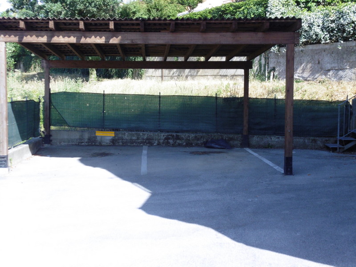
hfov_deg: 33.2
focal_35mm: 58
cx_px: 178
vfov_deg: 25.2
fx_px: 596
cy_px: 134
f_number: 4
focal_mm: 10.5
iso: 100
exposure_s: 1/400
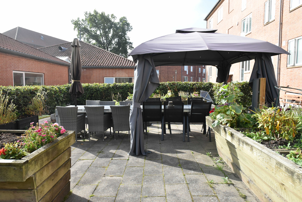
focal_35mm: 24
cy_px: 101
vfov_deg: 53.2
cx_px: 151
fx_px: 201
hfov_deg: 73.7
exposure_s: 1/4000
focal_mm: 24
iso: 4000
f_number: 7.1
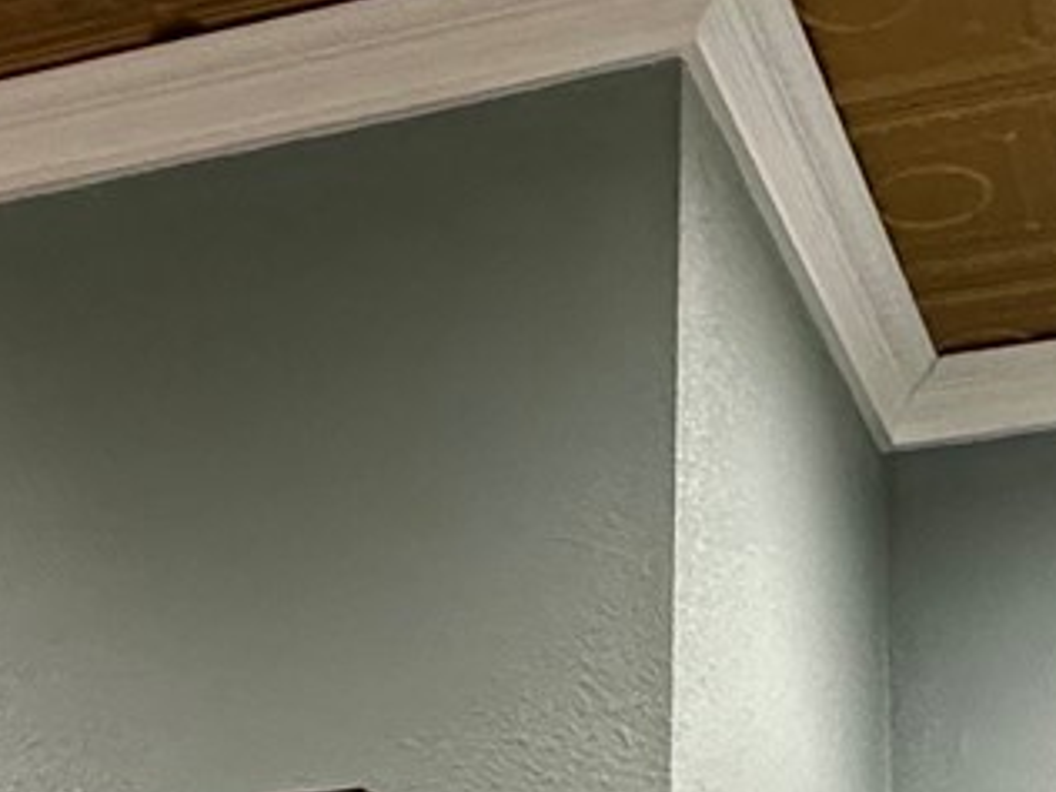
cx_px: 411
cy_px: 1464
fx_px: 2593
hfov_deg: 23.0
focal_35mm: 85
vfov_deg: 14.9
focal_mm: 2.22
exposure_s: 1/60
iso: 640
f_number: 2.2
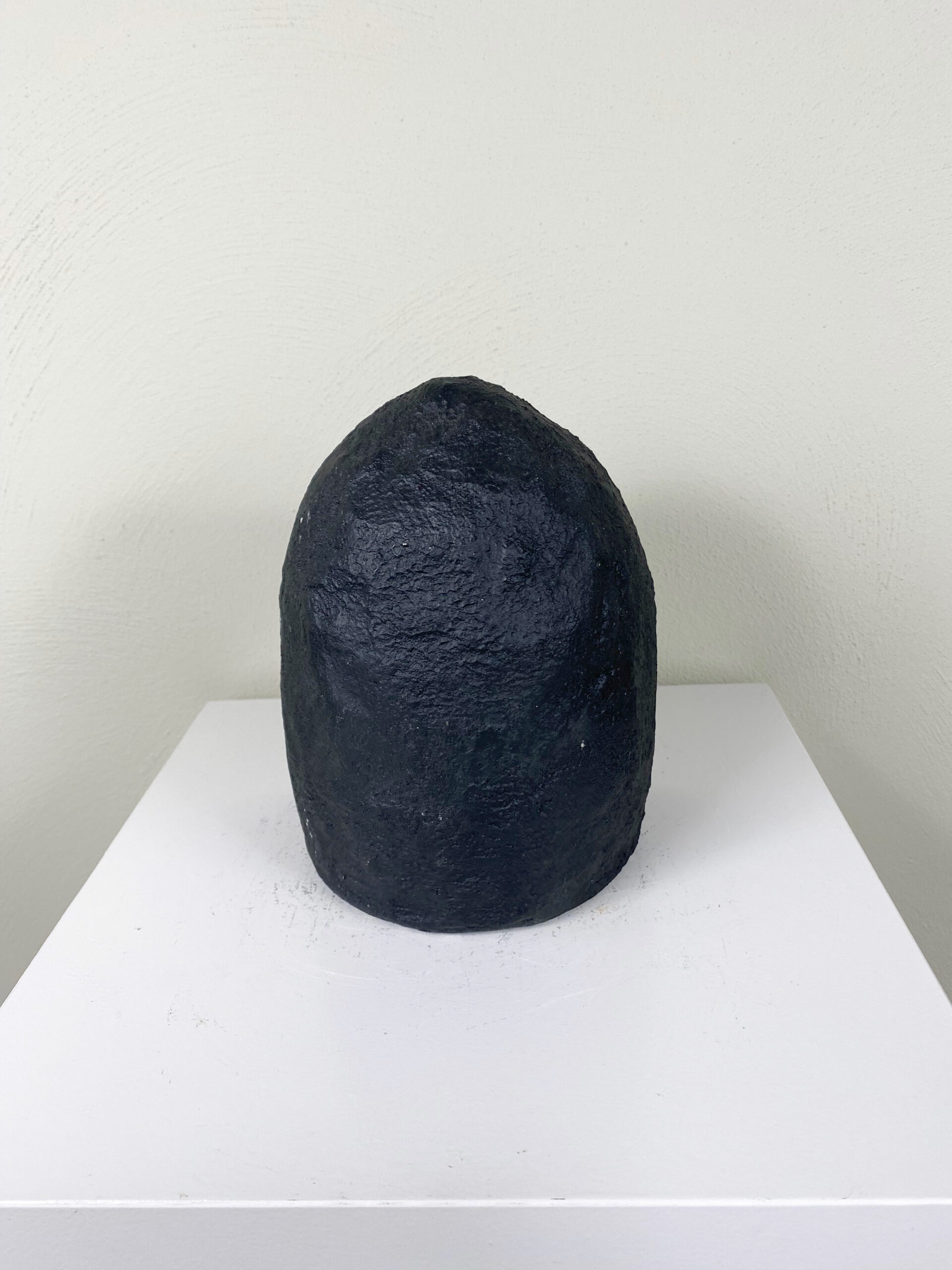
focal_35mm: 26
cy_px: 635
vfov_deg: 67.3
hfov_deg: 53.1
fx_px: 953
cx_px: 476
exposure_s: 1/172
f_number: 1.8
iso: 50
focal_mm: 4.25
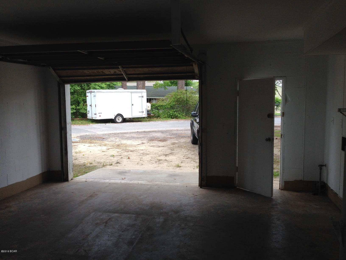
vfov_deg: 42.9
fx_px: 330
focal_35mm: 33
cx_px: 173
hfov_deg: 55.4
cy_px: 130
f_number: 2.4
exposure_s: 1/323
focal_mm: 4.12
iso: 50
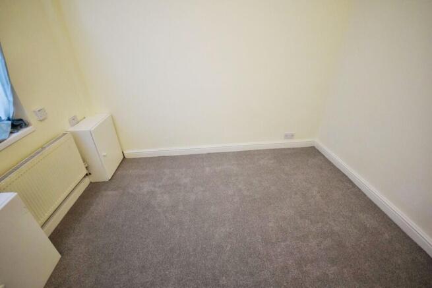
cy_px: 144
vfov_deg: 77.4
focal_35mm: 15
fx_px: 180
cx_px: 216
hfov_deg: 100.4
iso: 1600
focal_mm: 10
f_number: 4
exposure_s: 1/60
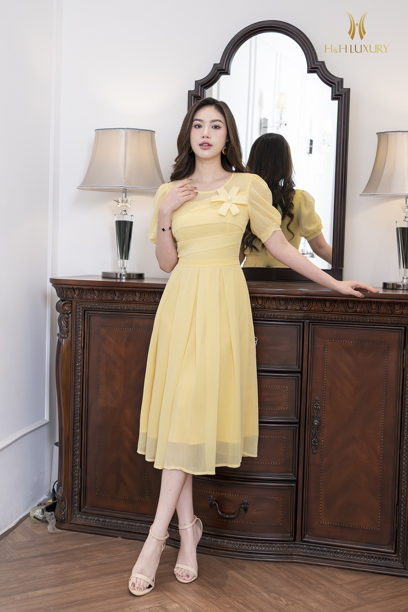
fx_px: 884
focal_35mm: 52
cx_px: 204
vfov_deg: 38.2
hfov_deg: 26.0
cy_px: 306
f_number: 3.5
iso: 250
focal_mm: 35
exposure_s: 1/125
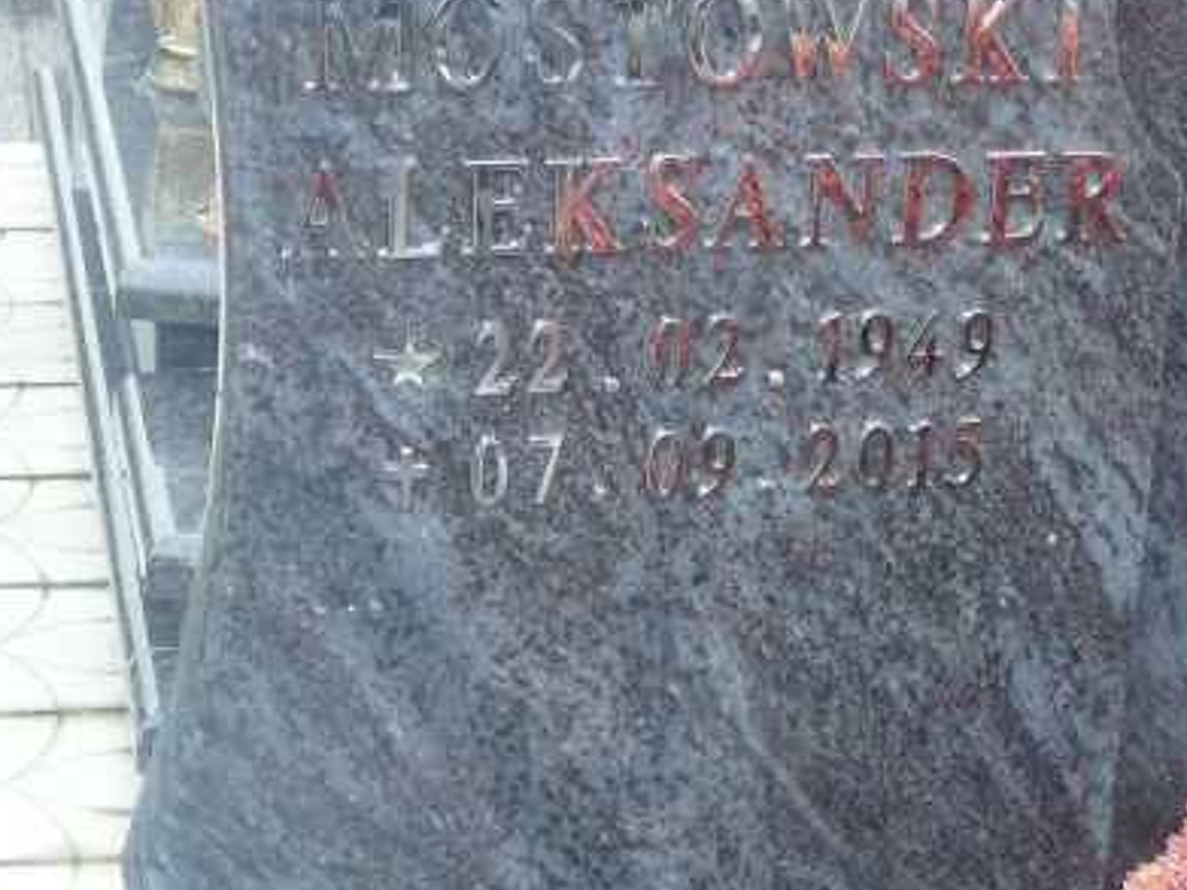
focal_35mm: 90
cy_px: 270
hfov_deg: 21.7
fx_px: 3085
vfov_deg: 16.4
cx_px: 738
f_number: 3.5
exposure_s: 1/30
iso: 100
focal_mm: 8.2
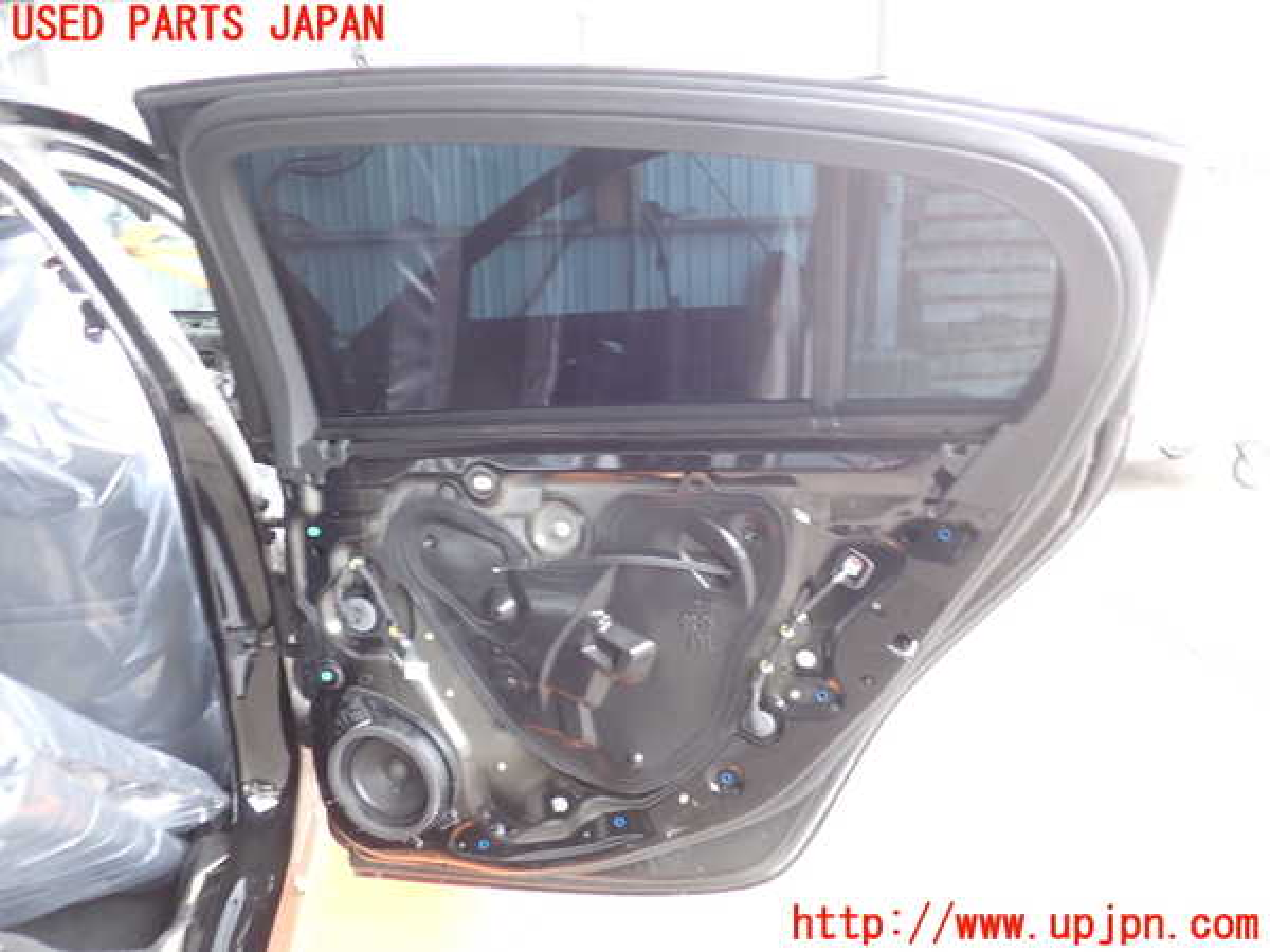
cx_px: 635
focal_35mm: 30
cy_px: 476
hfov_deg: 60.0
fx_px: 1101
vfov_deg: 46.8
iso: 200
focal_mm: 5.4
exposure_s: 1/40
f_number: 2.3
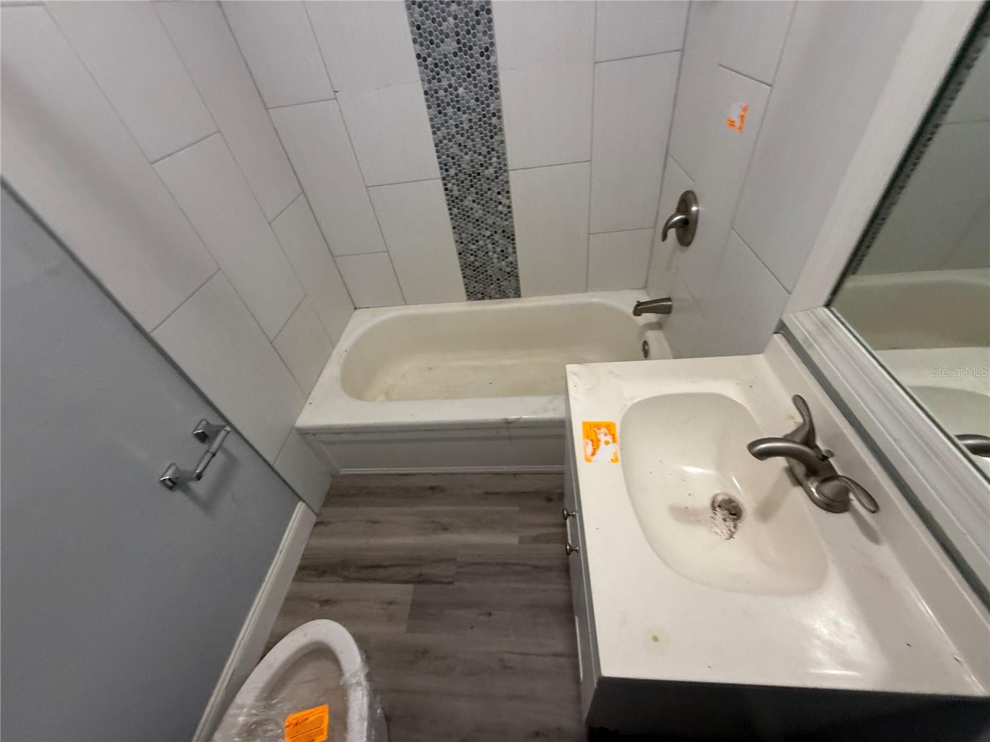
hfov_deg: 102.1
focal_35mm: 14
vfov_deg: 85.7
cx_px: 495
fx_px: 400
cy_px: 371
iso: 320
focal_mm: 2.22
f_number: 2.2
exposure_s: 1/120
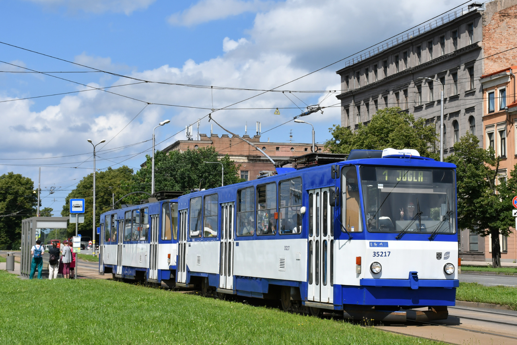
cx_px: 258
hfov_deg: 33.4
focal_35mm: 60
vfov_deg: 22.6
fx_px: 862
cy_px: 172
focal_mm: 40
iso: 200
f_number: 8
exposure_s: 1/833
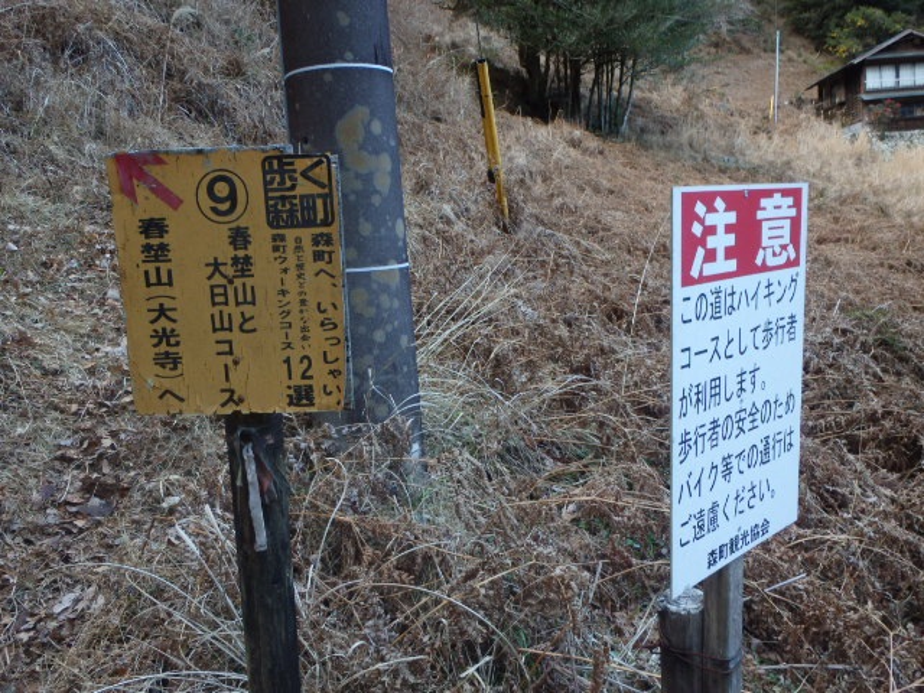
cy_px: 346
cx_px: 462
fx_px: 801
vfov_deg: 46.8
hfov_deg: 60.0
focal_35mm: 30
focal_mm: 5.4
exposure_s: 1/40
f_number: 4.1
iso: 200
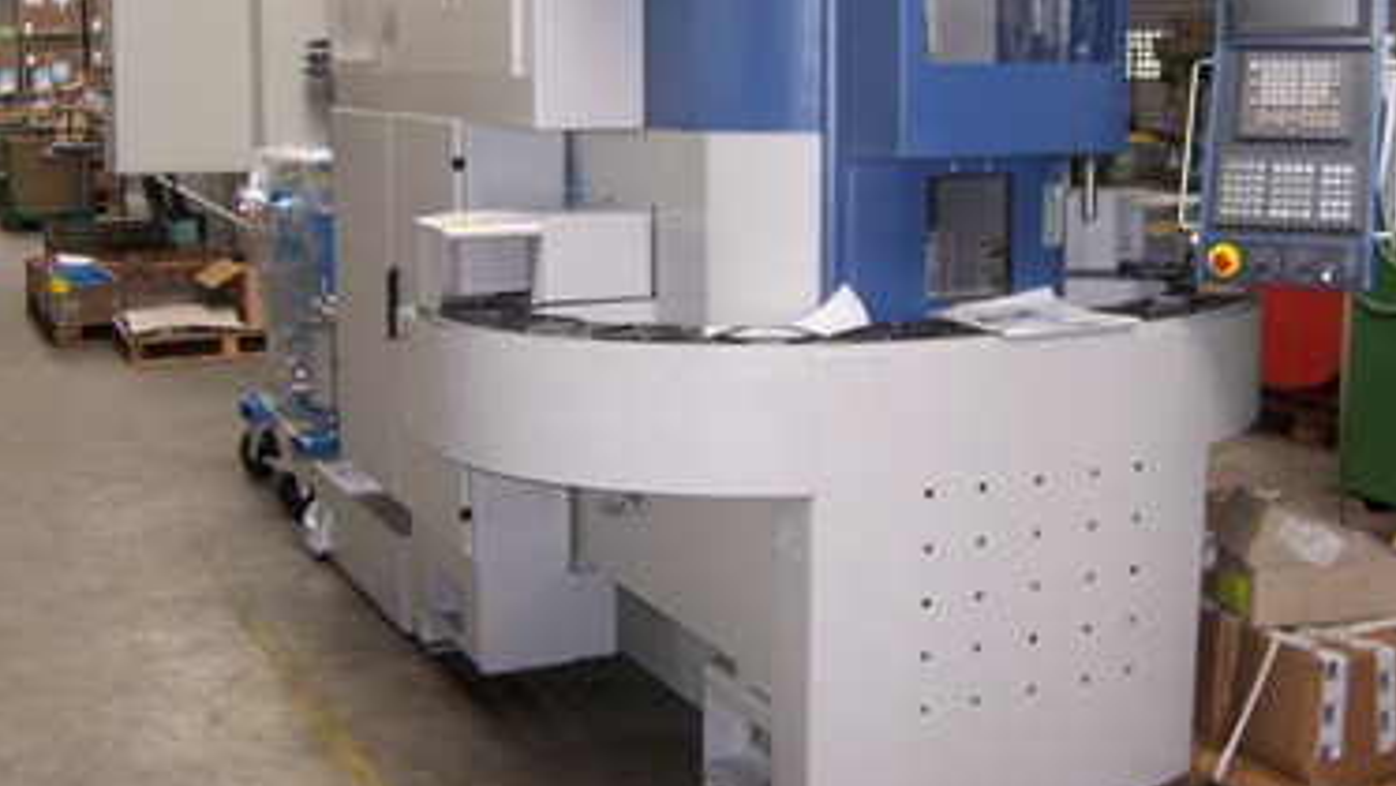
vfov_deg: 25.7
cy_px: 217
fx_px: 1703
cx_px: 752
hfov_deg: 44.5
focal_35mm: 46
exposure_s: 1/60
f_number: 2.8
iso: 80
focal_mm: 6.2
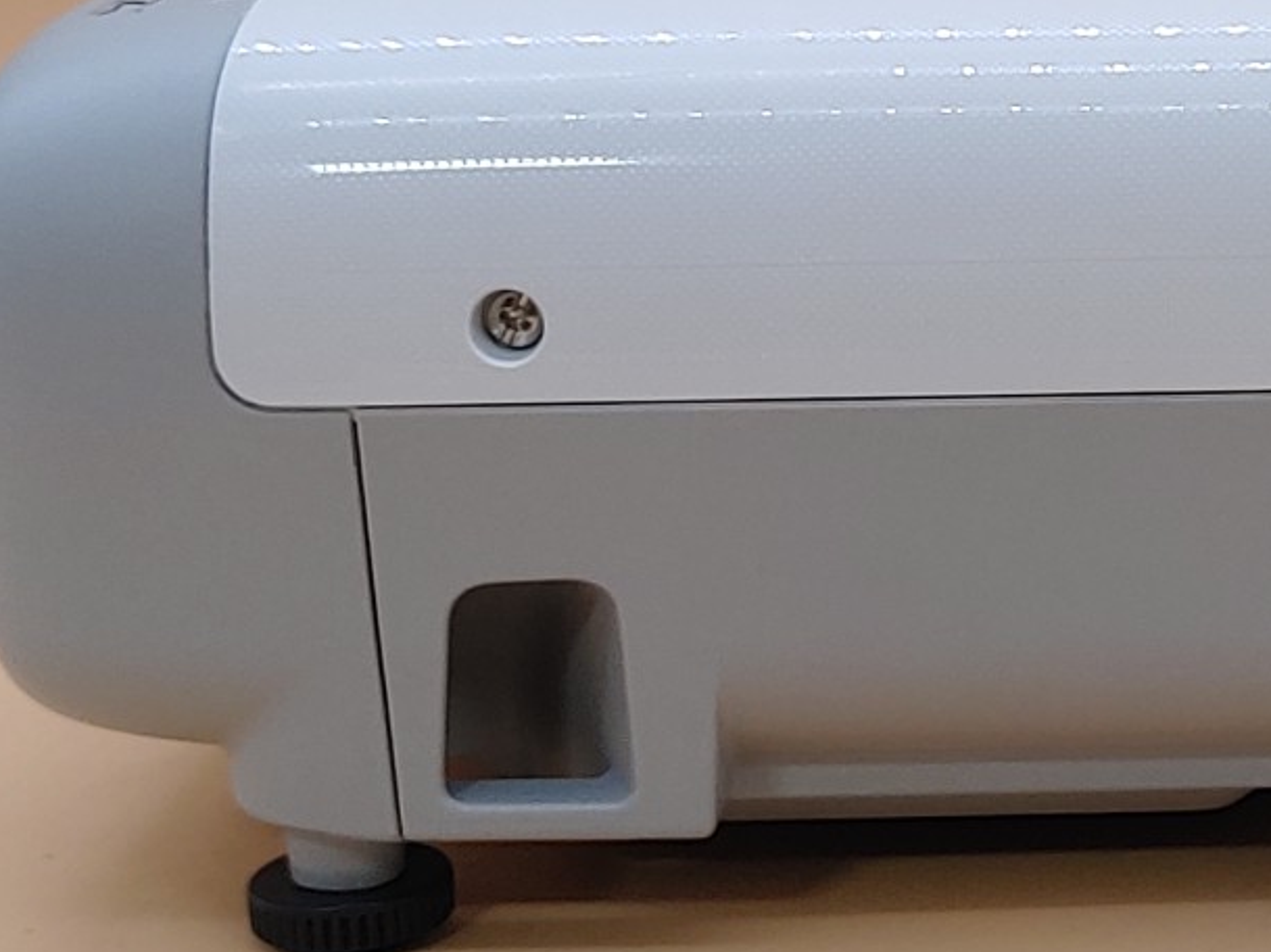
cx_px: 1263
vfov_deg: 15.2
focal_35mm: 97
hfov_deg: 19.7
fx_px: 3559
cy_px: 322
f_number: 1.8
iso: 50
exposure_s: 1/121
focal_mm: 4.36
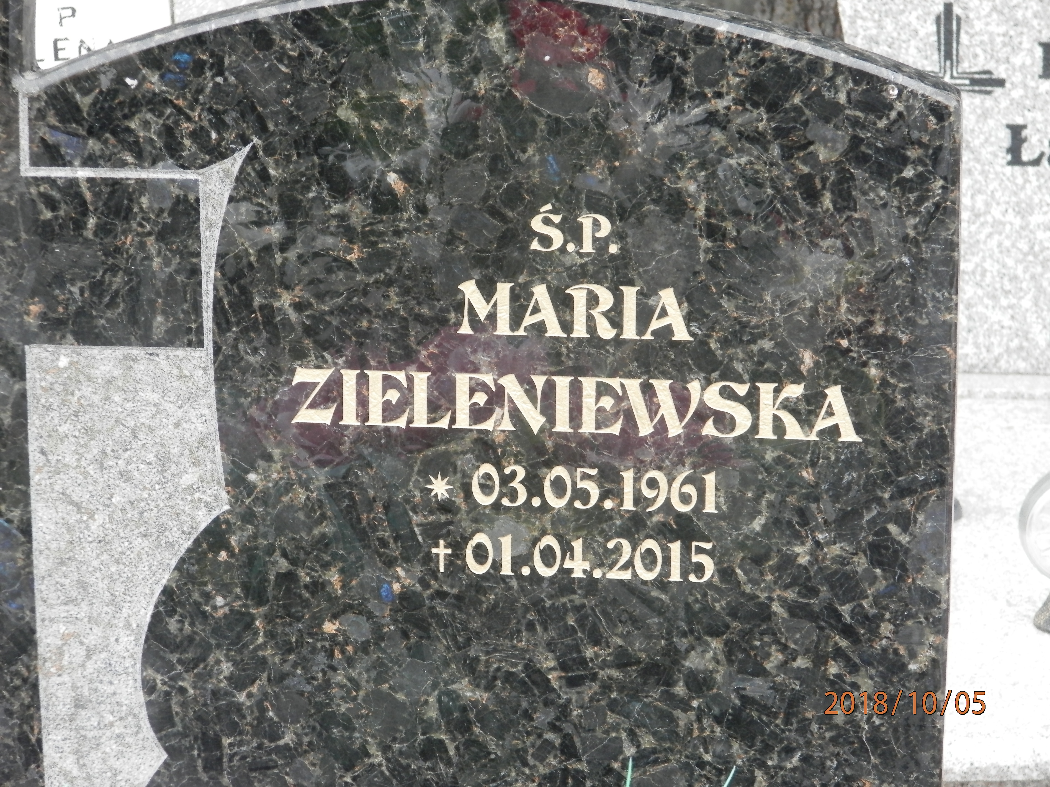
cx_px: 525
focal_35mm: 132
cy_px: 394
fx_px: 4004
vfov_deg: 11.2
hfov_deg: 14.9
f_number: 4.7
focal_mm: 23.6
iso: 200
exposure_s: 1/80
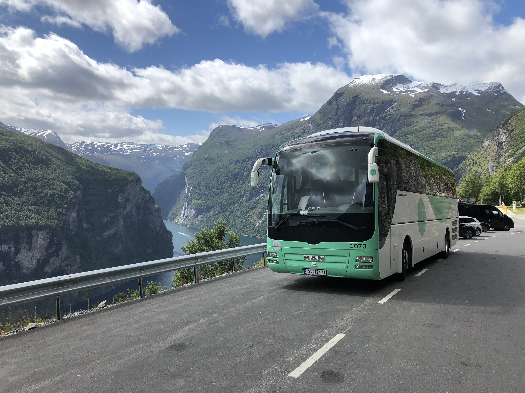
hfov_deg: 63.4
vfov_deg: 49.7
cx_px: 262
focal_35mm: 28
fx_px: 425
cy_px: 196
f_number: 1.8
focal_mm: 4
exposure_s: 1/2667
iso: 20
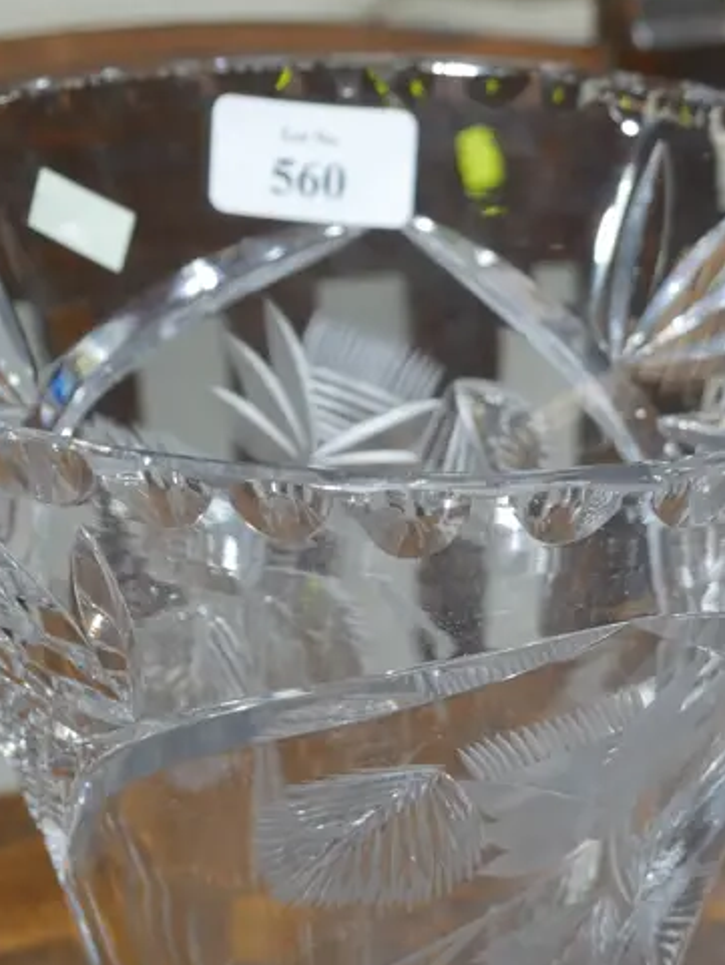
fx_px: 2735
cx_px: 439
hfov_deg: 15.1
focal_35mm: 98
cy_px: 925
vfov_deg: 19.5
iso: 640
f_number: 5.1
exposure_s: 1/60
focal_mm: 23
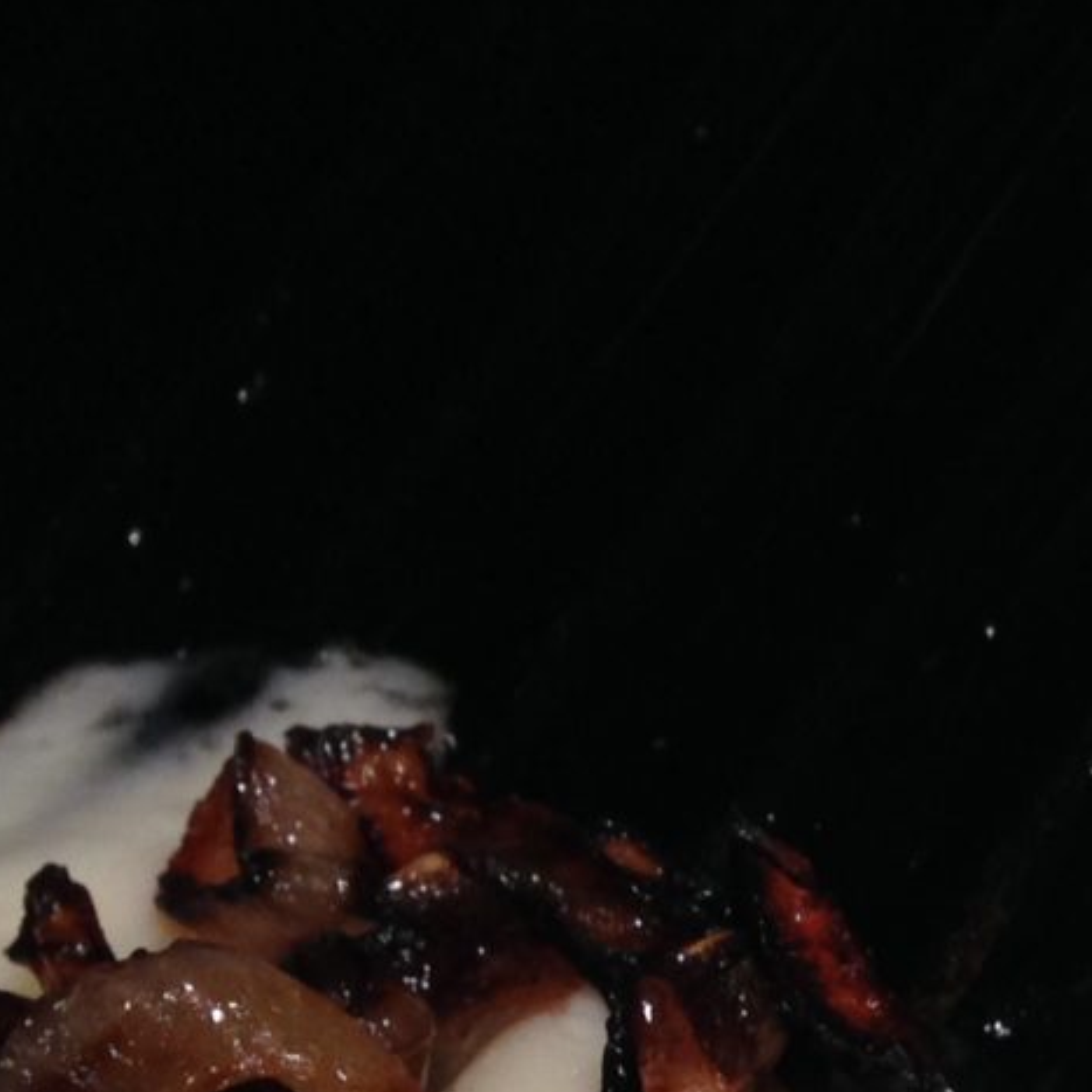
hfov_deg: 13.4
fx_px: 4461
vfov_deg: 13.2
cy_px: 1611
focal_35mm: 125
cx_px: 1450
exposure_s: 1/120
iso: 80
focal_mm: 4.12
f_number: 2.4
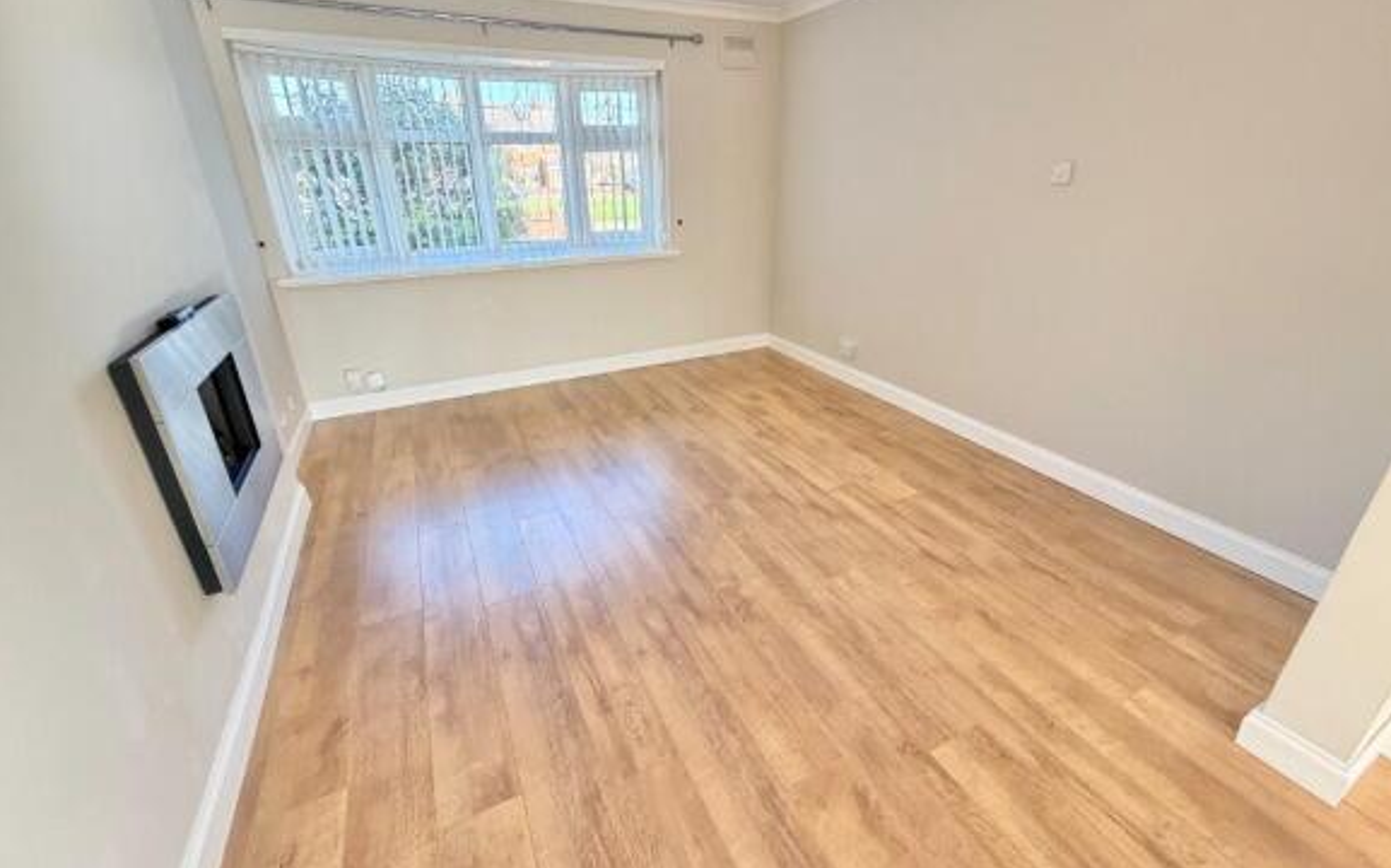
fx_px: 568
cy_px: 397
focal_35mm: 15
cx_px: 693
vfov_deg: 74.6
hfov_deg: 101.5
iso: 320
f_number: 2.2
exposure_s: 1/121
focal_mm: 2.22
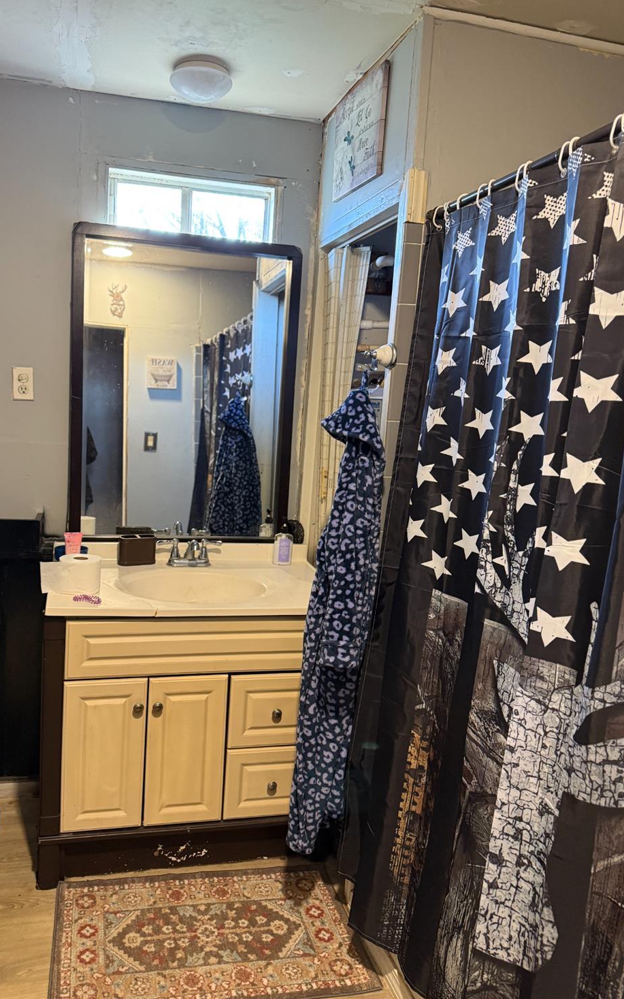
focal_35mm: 26
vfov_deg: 70.4
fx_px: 707
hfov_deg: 47.3
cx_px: 250
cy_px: 497
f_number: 1.78
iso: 400
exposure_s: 1/60
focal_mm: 6.76
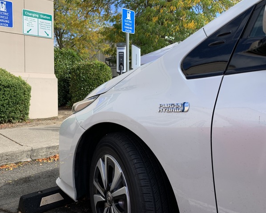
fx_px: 221
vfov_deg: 51.6
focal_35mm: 28
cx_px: 129
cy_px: 104
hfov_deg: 62.2
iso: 25
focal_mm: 4.25
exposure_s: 1/1176
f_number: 1.8
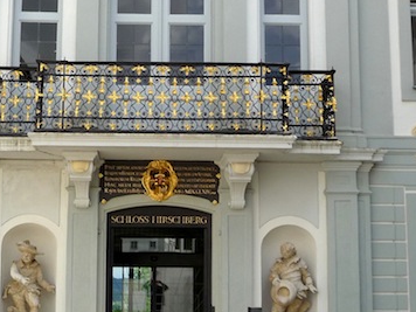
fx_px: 757
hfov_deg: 30.6
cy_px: 178
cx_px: 158
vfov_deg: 23.3
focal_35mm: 63
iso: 100
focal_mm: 4.7
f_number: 3.3
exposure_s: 1/800
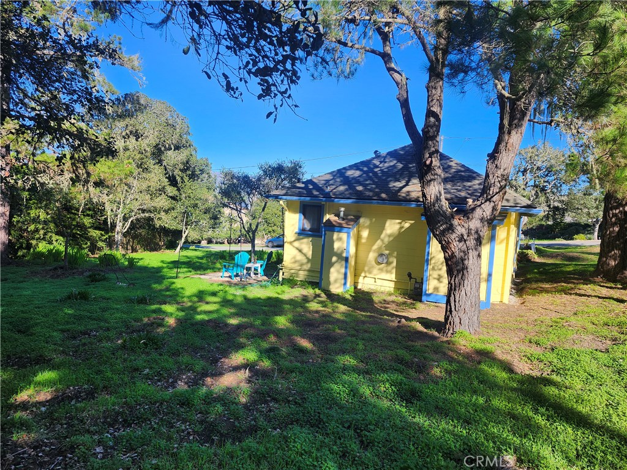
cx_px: 314
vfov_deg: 58.9
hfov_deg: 73.9
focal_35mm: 23
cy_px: 235
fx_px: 417
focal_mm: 5.54
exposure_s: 1/807
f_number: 1.8
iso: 25
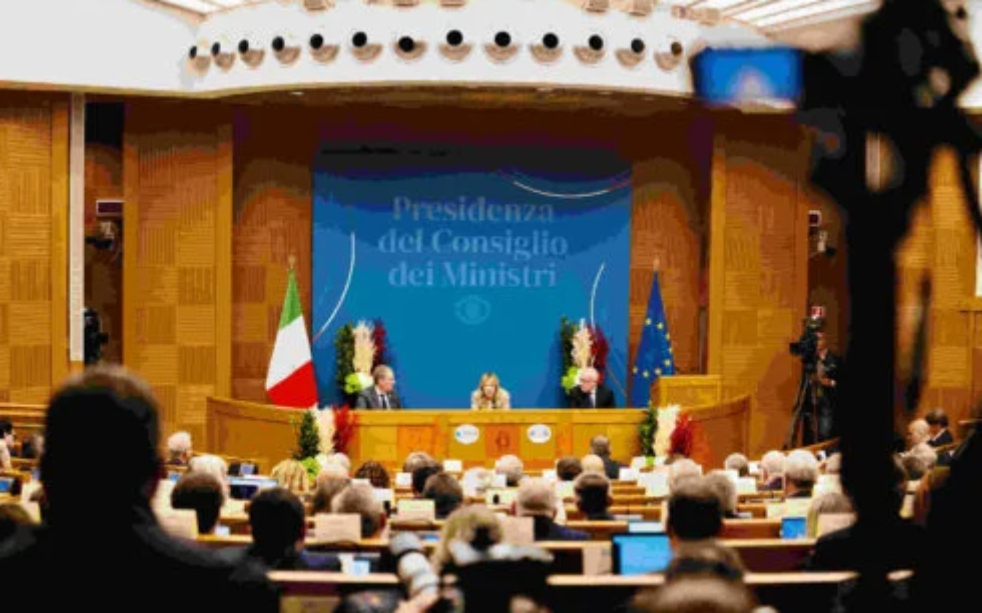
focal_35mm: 52
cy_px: 314
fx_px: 1391
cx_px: 489
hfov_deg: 38.9
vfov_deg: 24.9
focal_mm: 50
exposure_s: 1/500
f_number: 2
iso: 800
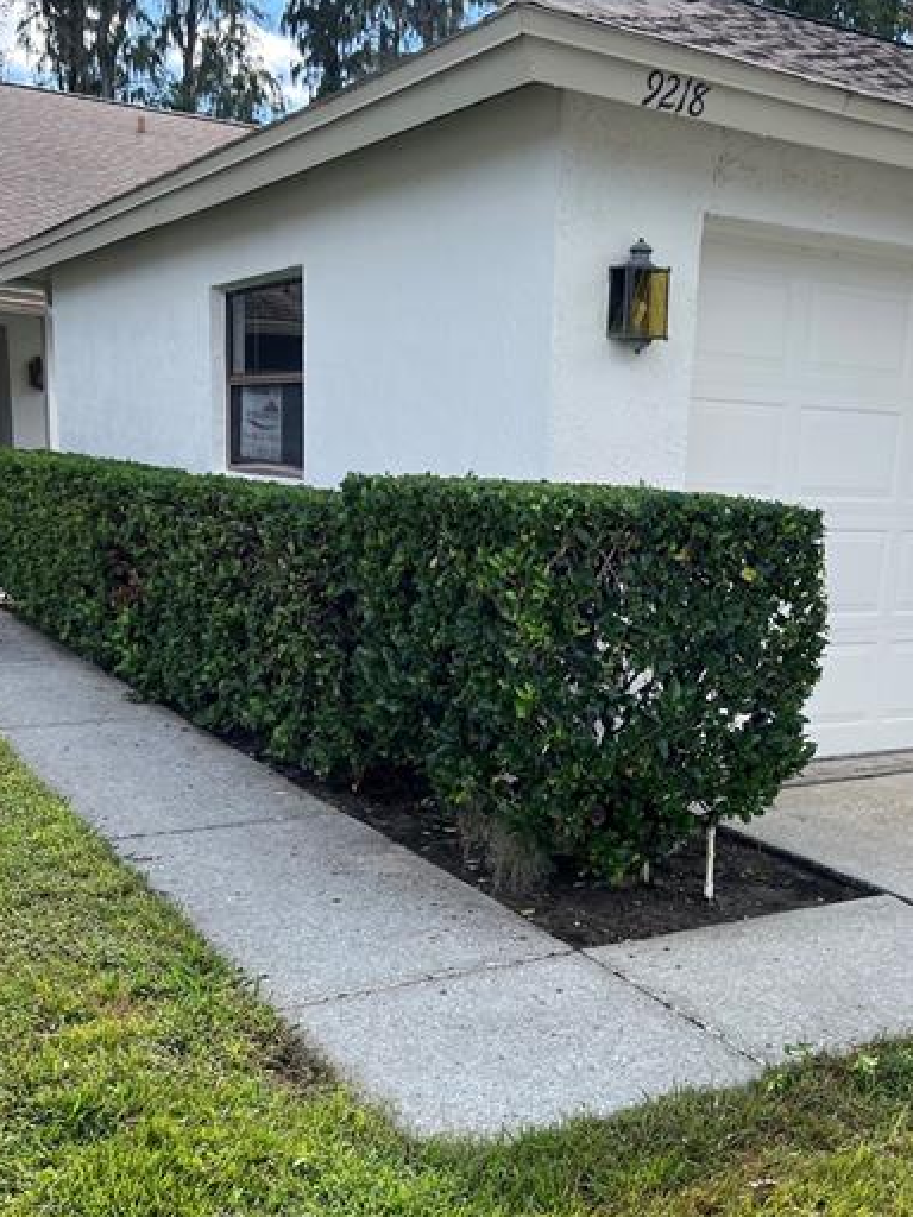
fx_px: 1372
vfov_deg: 47.3
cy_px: 777
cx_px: 592
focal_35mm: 39
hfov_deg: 36.5
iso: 50
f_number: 1.5
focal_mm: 5.7
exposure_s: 1/1361
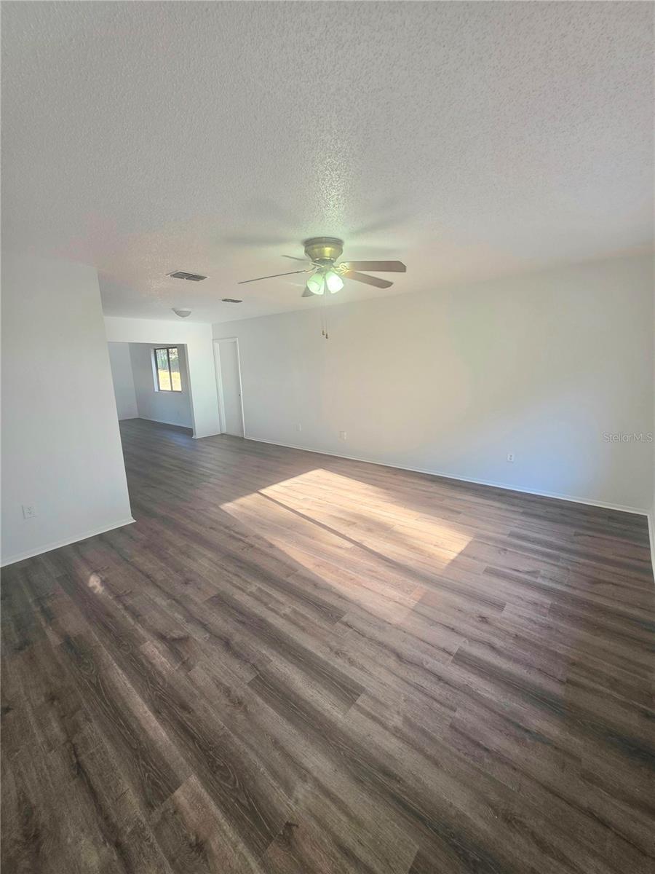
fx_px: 328
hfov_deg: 89.9
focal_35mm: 13
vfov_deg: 106.2
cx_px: 328
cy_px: 437
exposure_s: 1/120
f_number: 1.9
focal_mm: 2.2
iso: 100
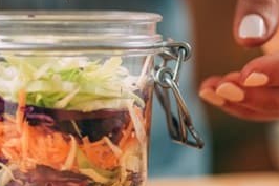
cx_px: 91
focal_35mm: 237
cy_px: 47
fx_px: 1836
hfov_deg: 8.7
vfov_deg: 5.8
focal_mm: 105
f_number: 3.2
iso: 64
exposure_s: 1/160
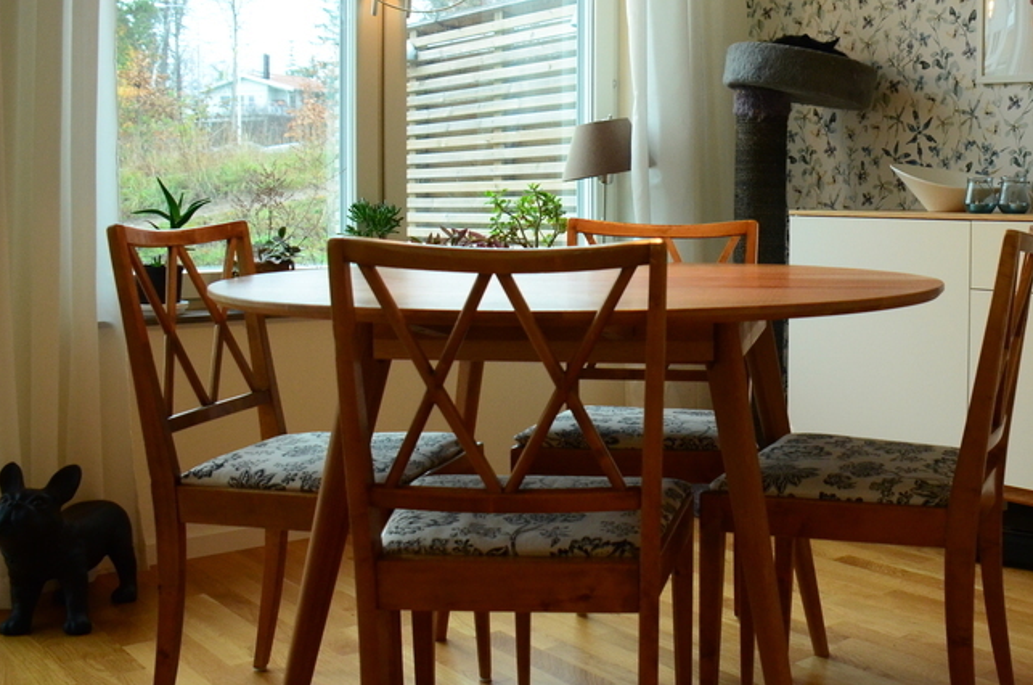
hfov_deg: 44.1
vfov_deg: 30.9
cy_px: 262
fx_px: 1231
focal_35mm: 43
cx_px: 766
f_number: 4.5
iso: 1250
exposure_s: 1/80
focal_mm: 18
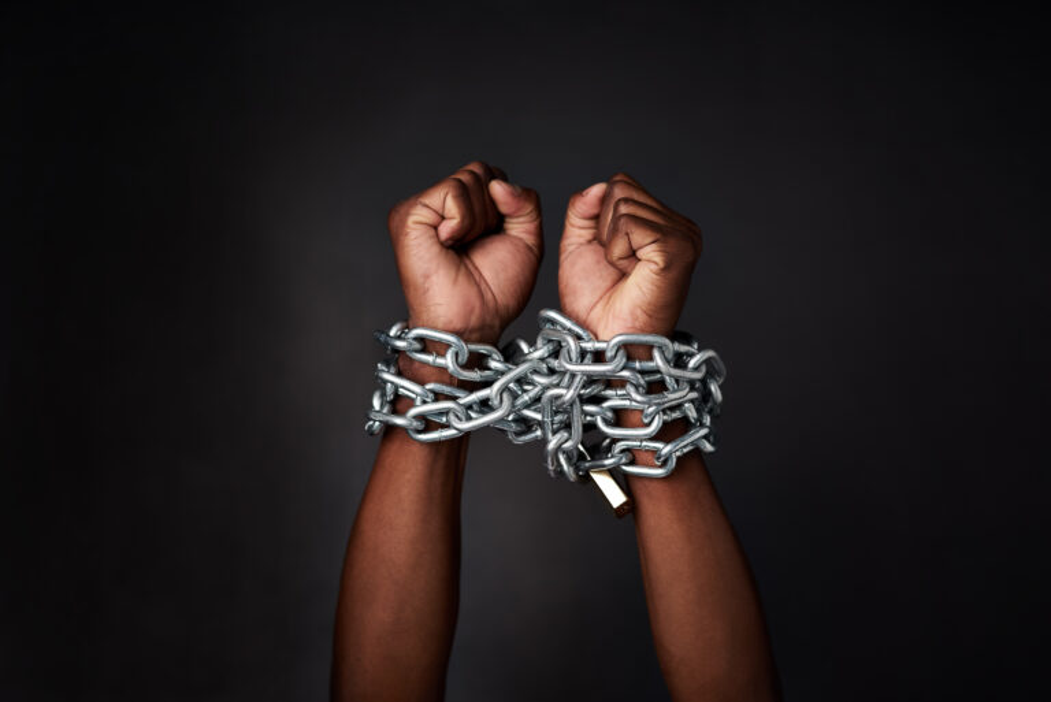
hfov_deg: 23.9
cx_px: 526
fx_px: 2483
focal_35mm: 85
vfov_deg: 16.1
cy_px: 351
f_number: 2.8
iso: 100
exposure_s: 1/200
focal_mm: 85
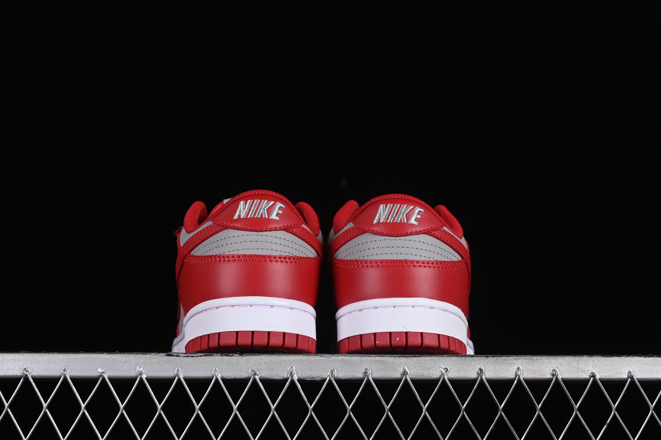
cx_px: 330
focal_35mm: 75
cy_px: 220
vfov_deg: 18.2
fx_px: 1377
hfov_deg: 27.0
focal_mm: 50
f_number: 8
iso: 160
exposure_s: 1/80
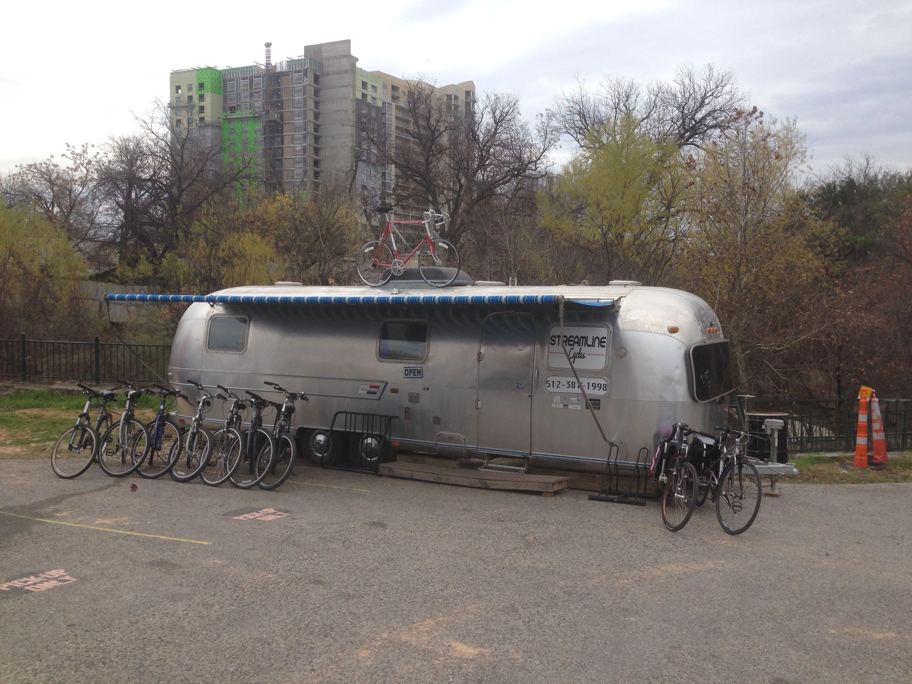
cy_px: 342
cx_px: 456
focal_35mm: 33
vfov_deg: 42.9
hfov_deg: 55.4
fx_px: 869
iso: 50
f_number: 2.4
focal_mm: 4.12
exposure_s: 1/763
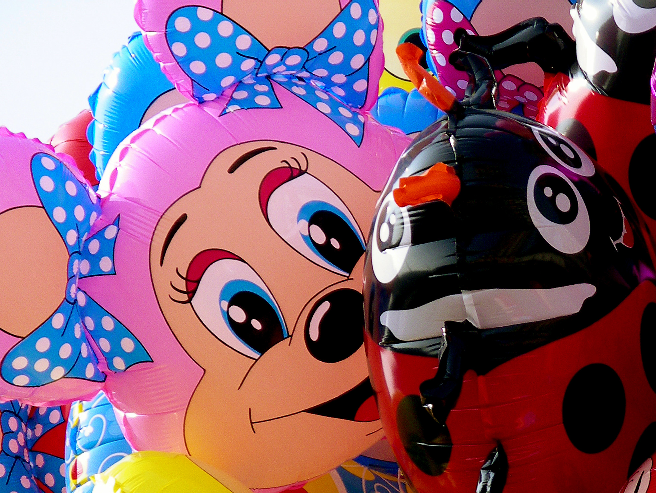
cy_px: 246
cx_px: 328
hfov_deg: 10.6
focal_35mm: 187
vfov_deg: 8.0
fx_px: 3546
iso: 80
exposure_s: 1/320
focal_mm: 39
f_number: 5
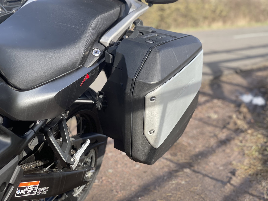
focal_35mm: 64
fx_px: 495
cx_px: 134
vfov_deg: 22.9
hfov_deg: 30.3
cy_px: 100
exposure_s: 1/401
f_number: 2.2
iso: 32
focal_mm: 7.5
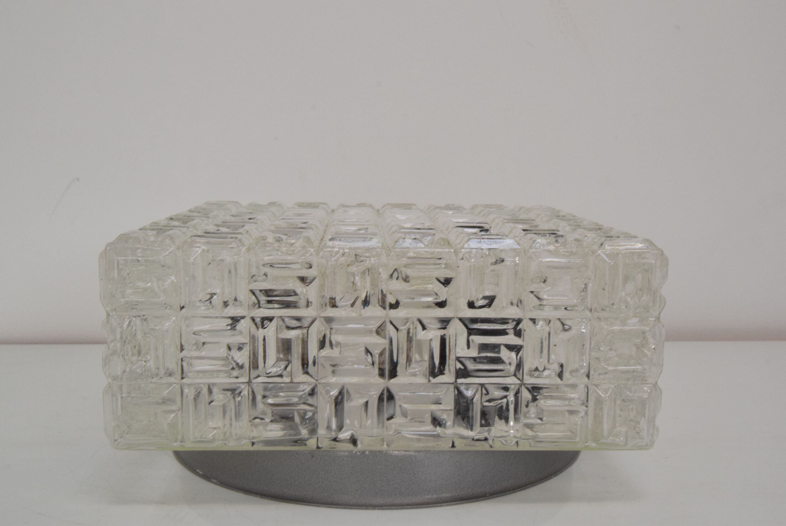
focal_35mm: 45
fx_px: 983
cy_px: 263
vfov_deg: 29.9
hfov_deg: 43.6
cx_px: 393
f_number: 18
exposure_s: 1/100
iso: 1600
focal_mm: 30
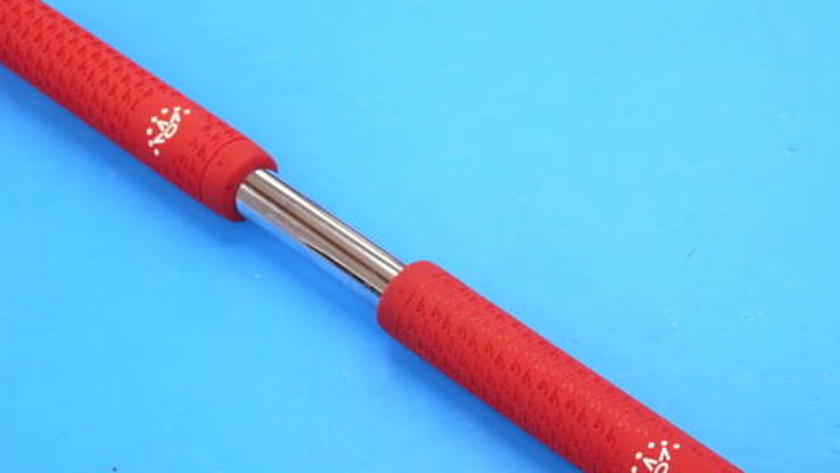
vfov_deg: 10.9
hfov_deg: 19.3
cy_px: 295
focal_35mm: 111
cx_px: 503
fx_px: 2472
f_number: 5.6
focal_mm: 42
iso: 800
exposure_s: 1/125
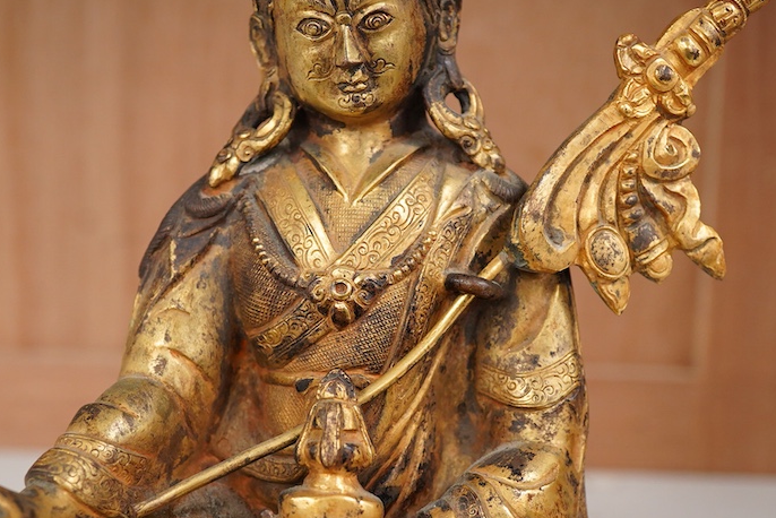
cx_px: 338
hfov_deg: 33.9
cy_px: 329
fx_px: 1272
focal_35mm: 59
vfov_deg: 23.0
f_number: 7.1
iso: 1250
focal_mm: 30
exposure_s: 1/125
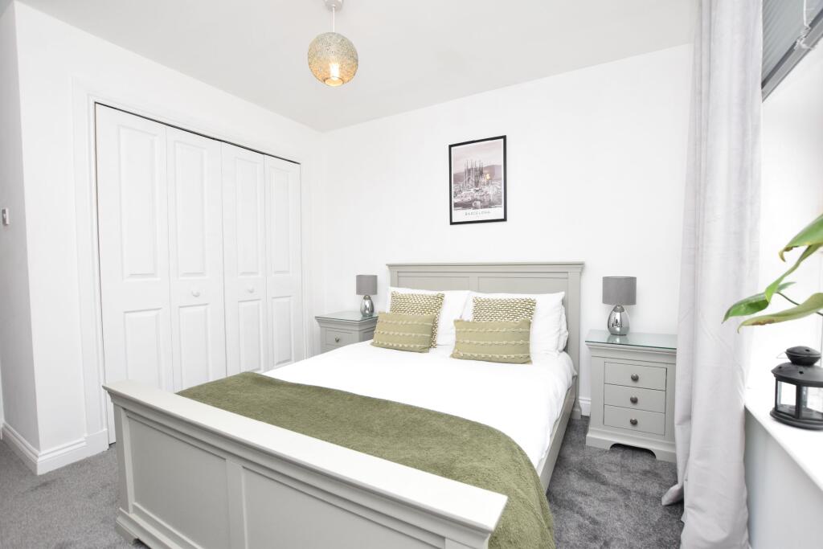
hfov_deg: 100.4
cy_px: 274
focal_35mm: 15
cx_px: 412
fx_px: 343
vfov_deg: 77.3
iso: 800
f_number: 5.6
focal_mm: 10
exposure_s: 1/125
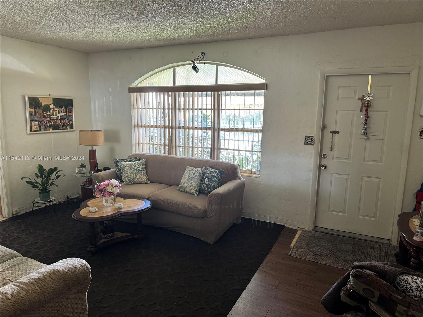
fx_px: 293
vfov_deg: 56.8
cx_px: 212
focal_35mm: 24
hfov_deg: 71.6
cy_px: 158
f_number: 1.78
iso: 200
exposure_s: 1/66
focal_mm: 6.86
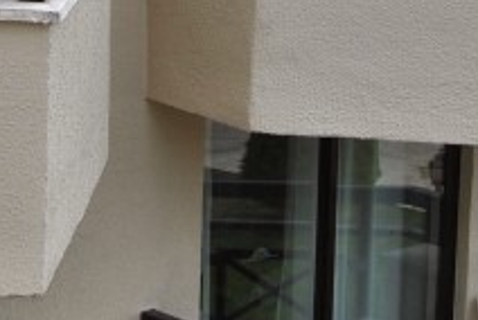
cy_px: -221
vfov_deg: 6.9
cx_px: 222
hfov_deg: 10.5
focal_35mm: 195
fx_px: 2593
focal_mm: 24
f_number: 8
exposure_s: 1/200
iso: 100
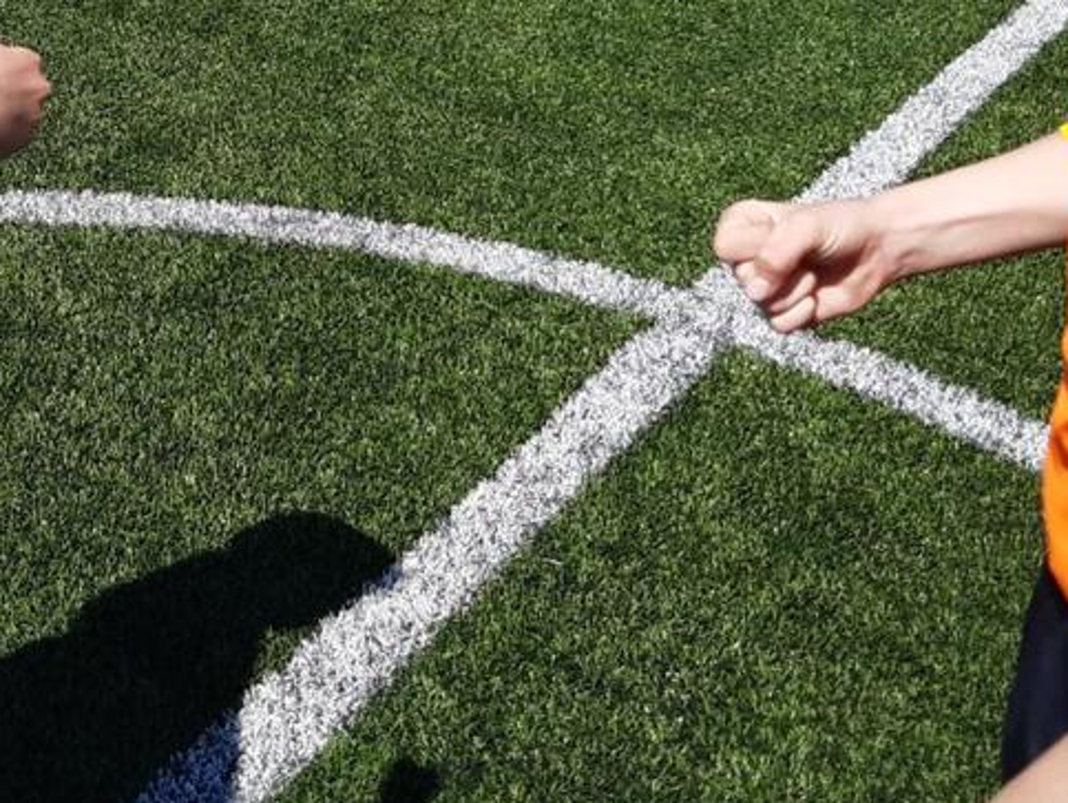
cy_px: -58
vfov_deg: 19.7
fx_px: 2223
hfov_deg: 26.8
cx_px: 341
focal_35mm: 72
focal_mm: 3.92
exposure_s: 1/2475
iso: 40
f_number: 1.7
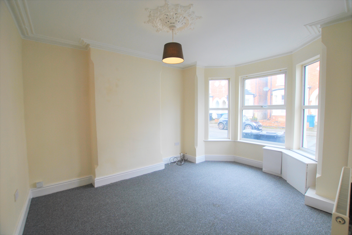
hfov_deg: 100.3
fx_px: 147
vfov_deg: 77.5
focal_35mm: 15
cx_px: 176
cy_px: 118
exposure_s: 1/100
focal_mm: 10
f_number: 5
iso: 200
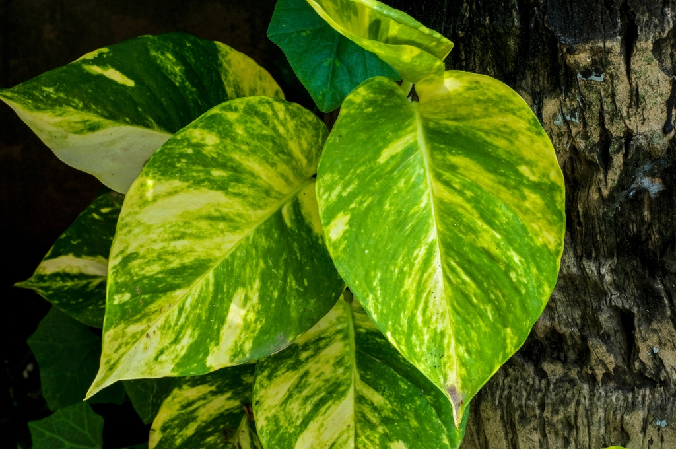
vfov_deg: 18.1
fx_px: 1407
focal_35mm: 75
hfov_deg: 27.0
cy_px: 224
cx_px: 338
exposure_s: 1/80
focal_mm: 50
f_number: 11
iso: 200
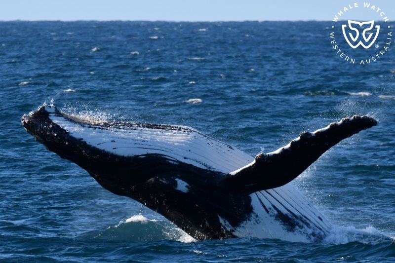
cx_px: 198
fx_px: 6911
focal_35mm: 630
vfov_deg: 2.2
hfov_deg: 3.3
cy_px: 132
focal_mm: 420
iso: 400
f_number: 7.1
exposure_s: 1/1600
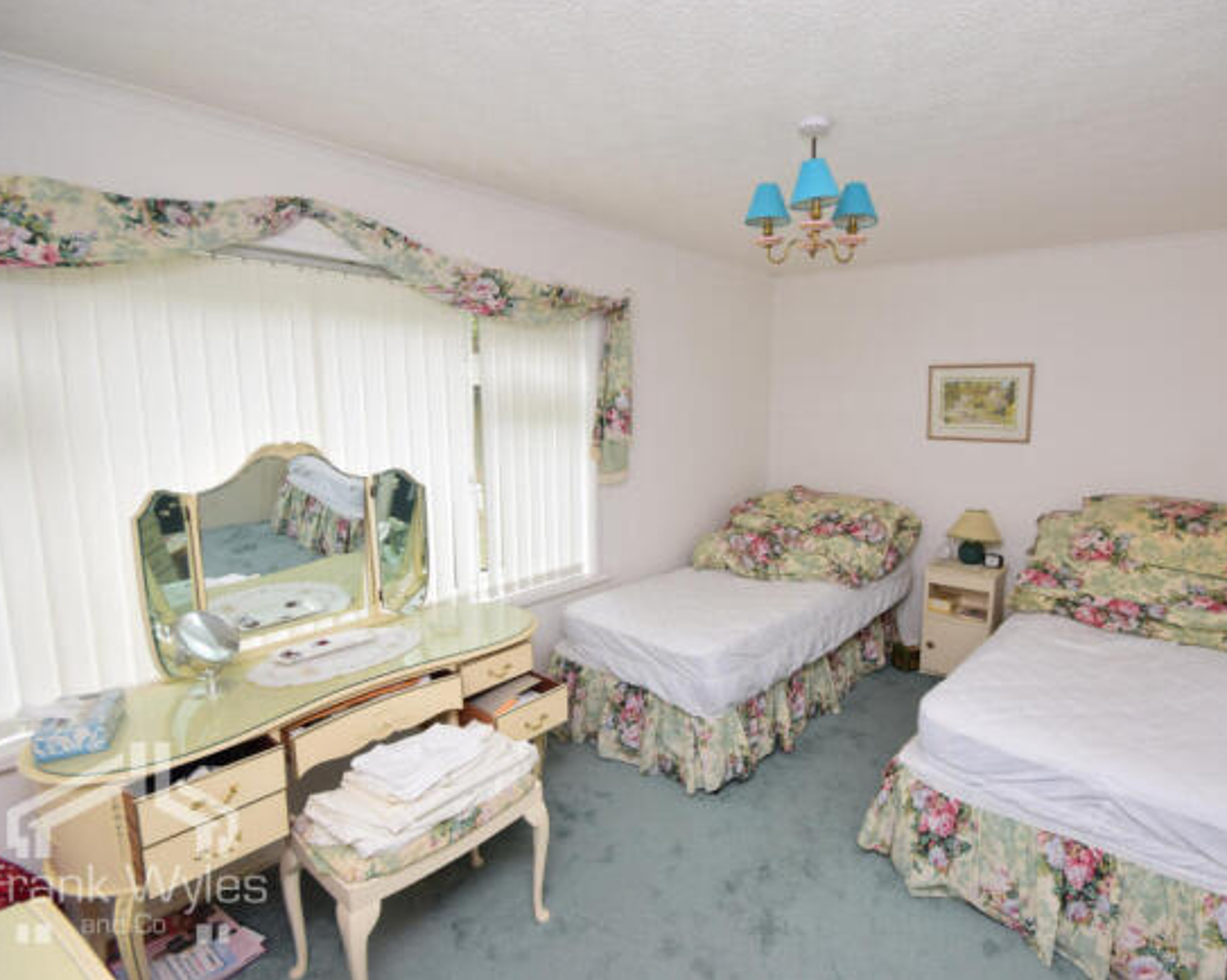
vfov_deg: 76.9
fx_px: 617
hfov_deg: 88.9
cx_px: 711
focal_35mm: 17
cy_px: 489
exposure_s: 1/25
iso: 320
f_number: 10
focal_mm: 10
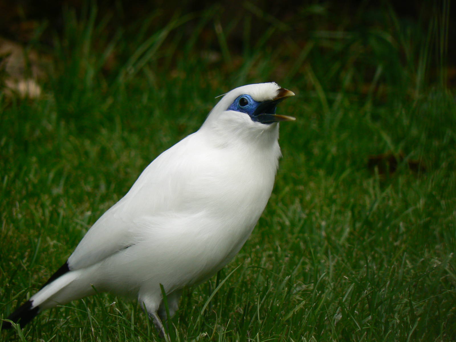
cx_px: 228
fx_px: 3715
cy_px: 171
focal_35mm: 282
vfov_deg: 5.3
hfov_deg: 7.0
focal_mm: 47
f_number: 5
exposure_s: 1/100
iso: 80
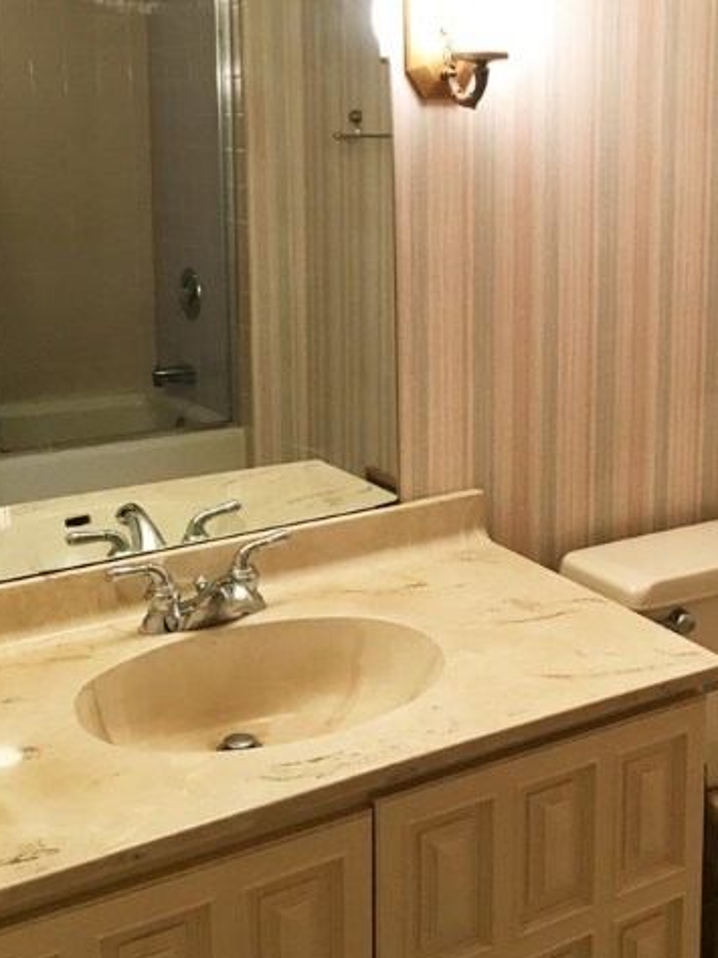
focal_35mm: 47
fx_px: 1301
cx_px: 540
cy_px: 323
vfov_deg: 40.0
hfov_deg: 30.3
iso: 40
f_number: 2.2
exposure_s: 1/30
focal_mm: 4.15
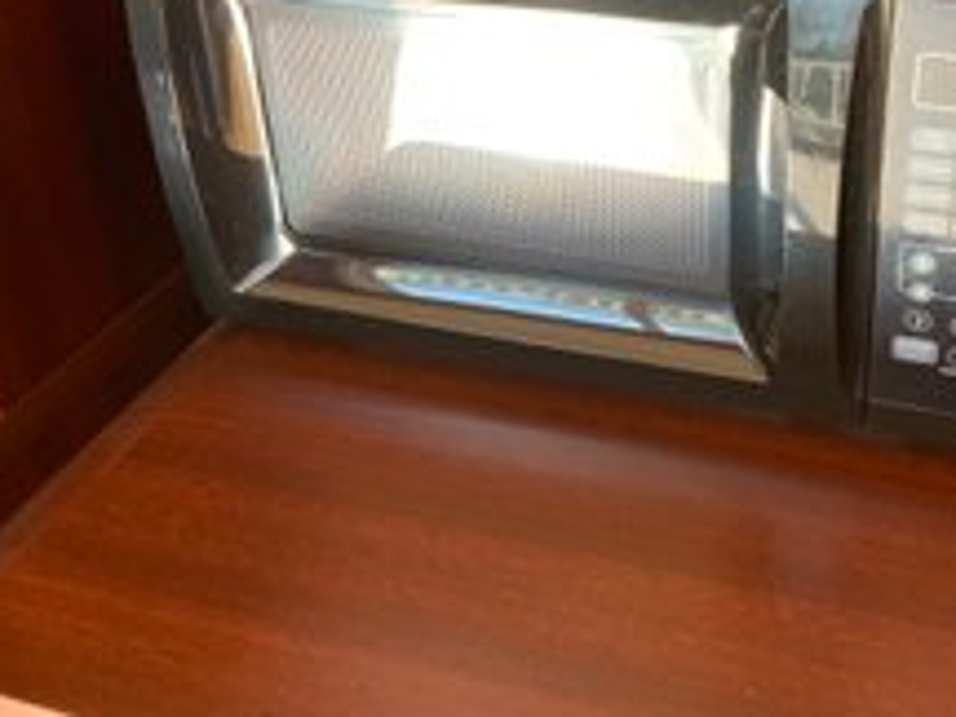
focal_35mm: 46
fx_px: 1270
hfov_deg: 40.7
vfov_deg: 30.8
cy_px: 153
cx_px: 648
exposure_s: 1/60
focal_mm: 3
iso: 40
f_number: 1.8
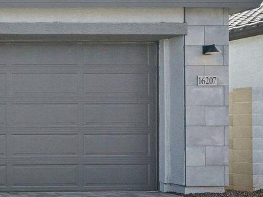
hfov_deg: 21.1
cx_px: -196
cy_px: 135
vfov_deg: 22.1
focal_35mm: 66
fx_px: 501
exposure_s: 1/1000
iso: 500
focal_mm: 14
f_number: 8
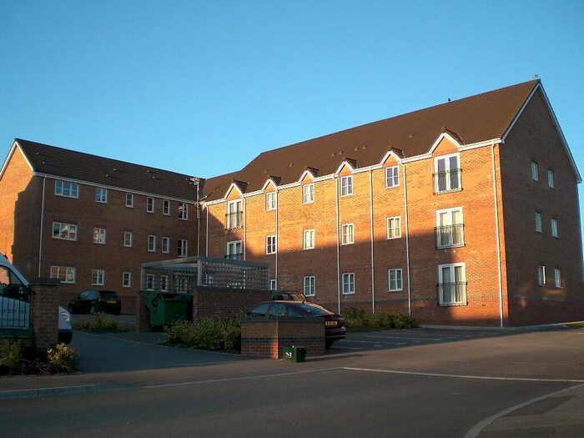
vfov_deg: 37.7
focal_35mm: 38
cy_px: 219
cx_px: 292
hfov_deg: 49.0
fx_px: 641
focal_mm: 6.3
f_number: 3.1
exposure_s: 1/250
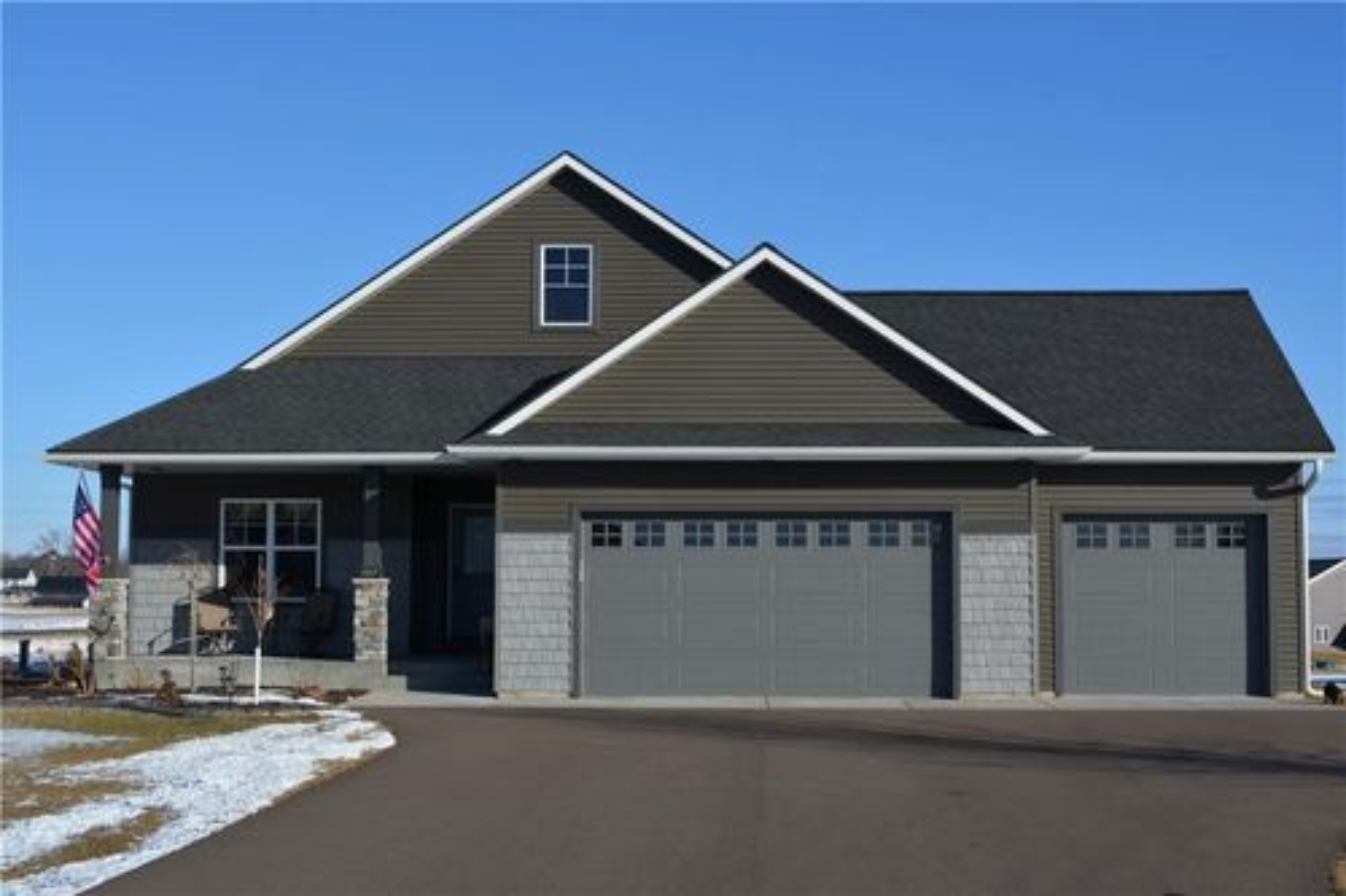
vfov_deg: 28.1
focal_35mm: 48
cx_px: 673
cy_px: 448
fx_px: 1794
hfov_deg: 41.1
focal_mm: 32
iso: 100
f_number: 8
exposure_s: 1/320
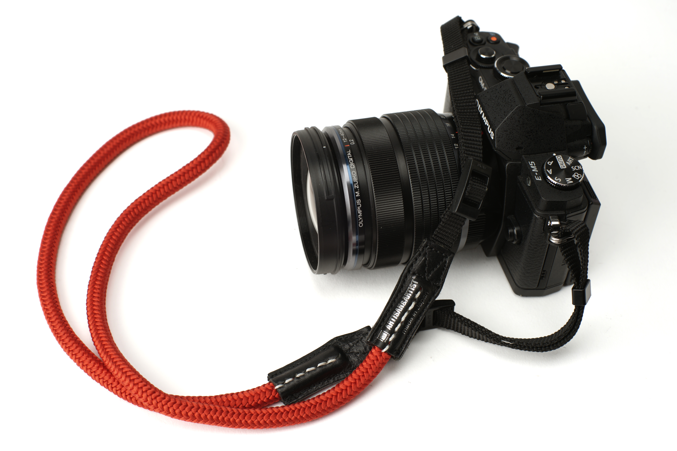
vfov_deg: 27.0
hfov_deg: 39.6
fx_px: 940
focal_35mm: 50
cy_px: 226
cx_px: 338
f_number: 9
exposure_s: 1/60
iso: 100
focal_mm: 50
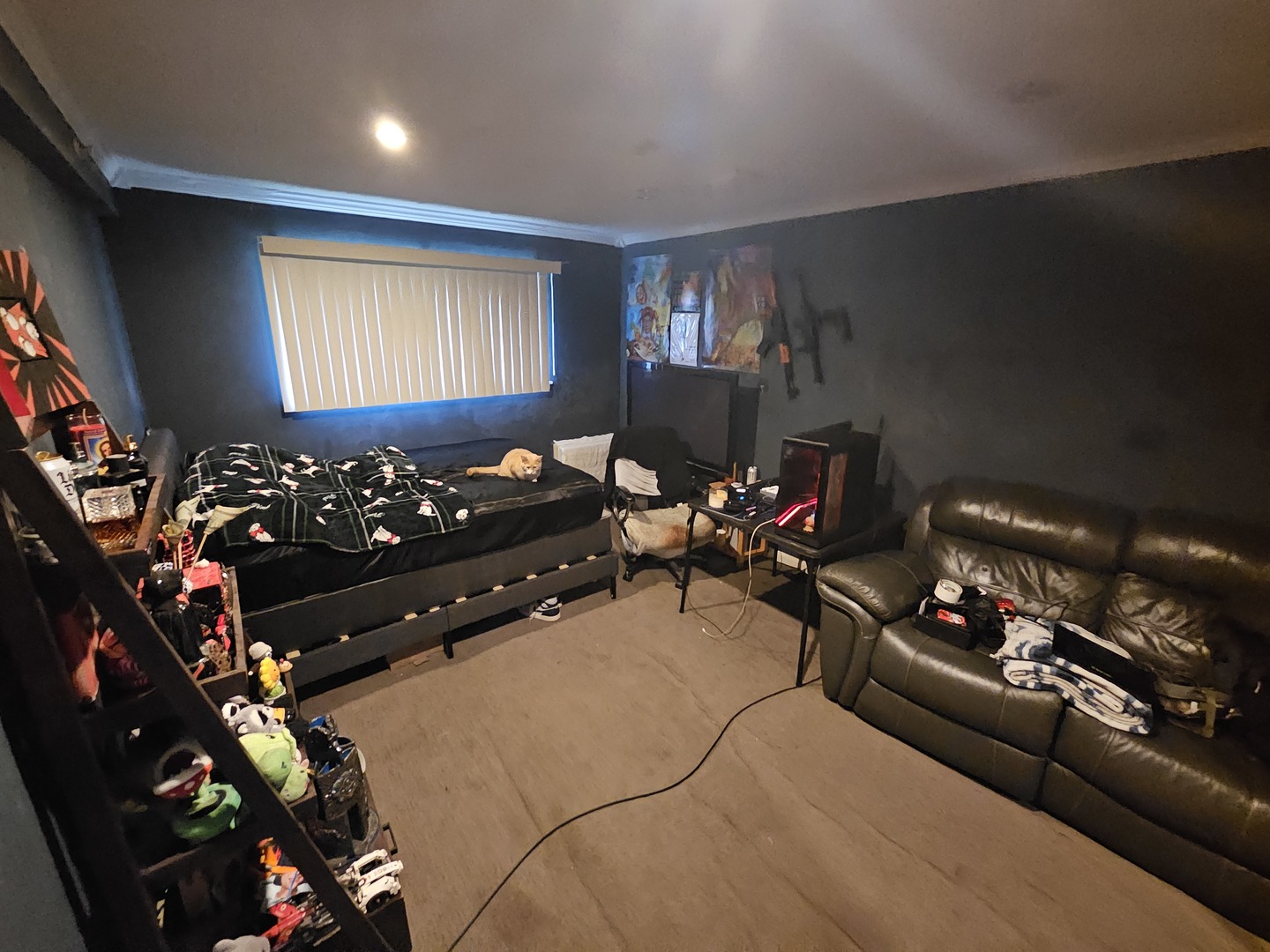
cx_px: 635
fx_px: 477
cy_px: 476
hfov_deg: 106.2
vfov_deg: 89.9
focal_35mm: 13
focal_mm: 2.2
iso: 2000
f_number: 2.2
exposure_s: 1/24
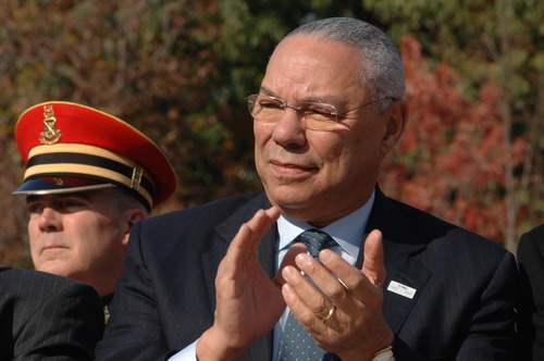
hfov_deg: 8.1
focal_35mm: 255
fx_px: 3848
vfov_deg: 5.4
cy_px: 180
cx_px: 272
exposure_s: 1/320
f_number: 14
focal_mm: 170
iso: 400
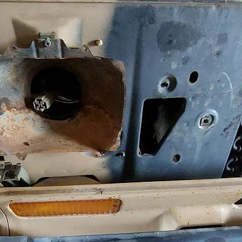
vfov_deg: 55.9
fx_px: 221
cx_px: 91
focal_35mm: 28
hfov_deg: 56.6
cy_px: 164
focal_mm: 1.74
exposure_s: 1/24
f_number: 2.2
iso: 640
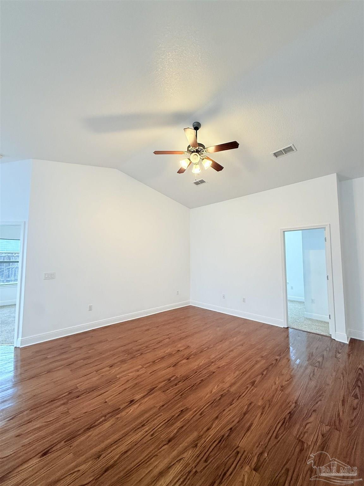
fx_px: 196
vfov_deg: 102.1
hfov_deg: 85.7
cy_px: 243
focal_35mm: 14
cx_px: 182
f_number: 2.2
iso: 320
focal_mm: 2.22
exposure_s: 1/120
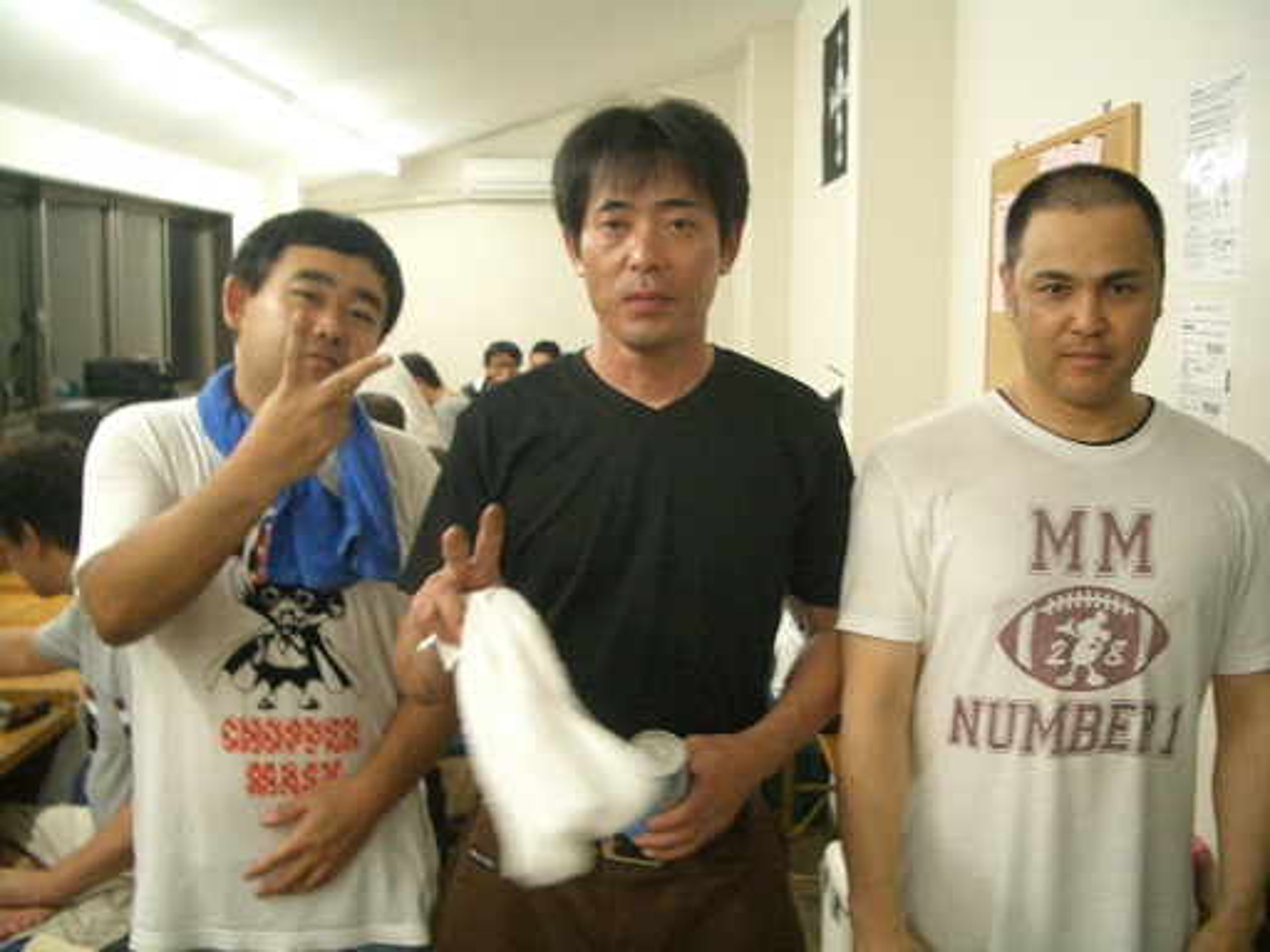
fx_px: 1284
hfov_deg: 52.6
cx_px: 635
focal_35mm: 35
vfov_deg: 40.7
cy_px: 476
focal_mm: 5.8
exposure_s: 1/30
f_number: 2.6
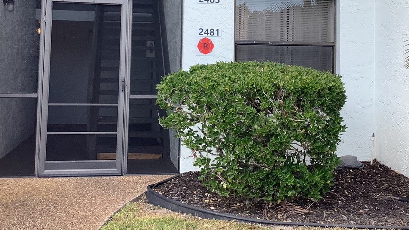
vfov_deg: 21.1
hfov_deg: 37.1
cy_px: 30
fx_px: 607
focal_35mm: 56
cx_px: 242
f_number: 2.4
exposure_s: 1/261
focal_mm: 3.3
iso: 25
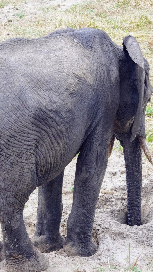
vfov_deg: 13.0
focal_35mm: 166
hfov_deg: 7.3
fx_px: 1197
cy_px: 136
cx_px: 50
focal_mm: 70
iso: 800
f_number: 11
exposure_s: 1/160
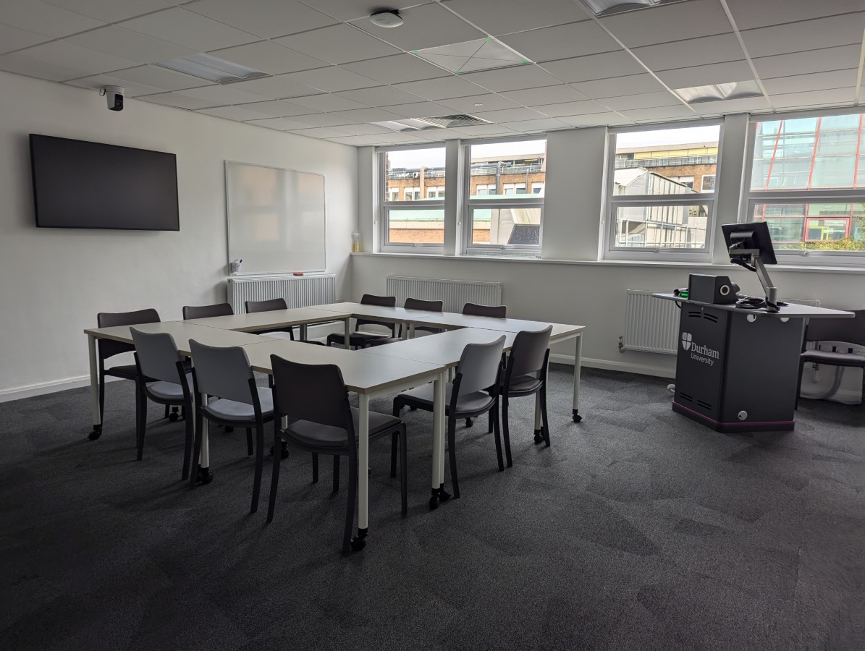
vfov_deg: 56.9
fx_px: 601
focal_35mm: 24
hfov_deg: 71.5
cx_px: 432
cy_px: 326
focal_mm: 6.81
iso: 37
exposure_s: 1/281
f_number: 1.85
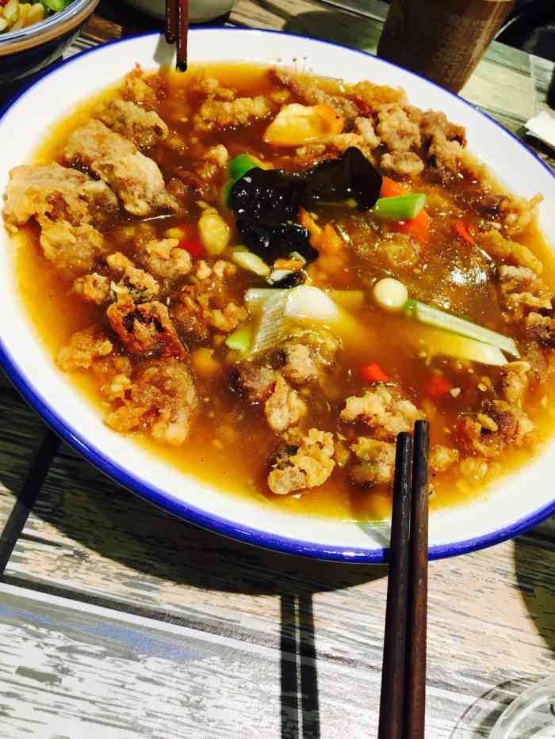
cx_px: 278
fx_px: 620
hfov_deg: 48.2
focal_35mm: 29
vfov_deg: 61.7
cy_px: 370
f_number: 2.2
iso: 32
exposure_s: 1/33
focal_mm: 4.15
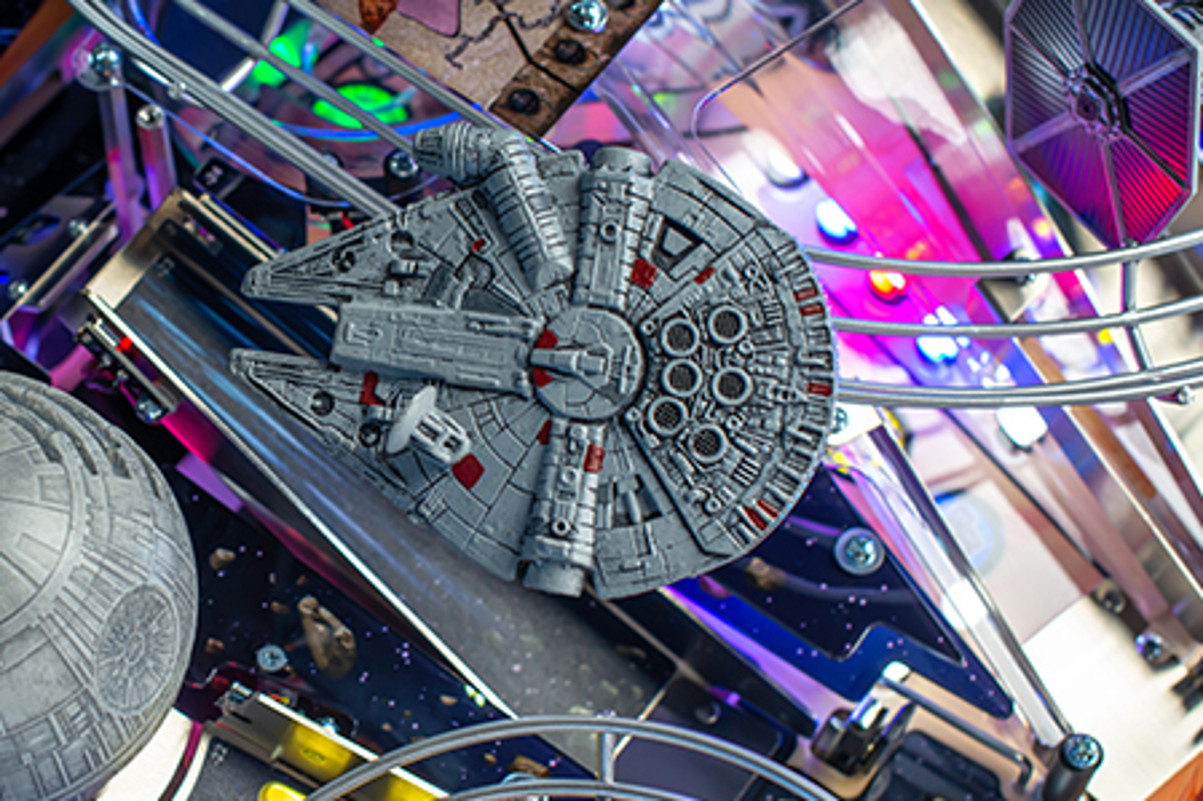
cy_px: 417
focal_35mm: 82
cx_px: 281
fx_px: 2739
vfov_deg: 16.6
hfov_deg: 24.5
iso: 320
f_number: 5.6
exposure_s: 1/80
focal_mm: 50
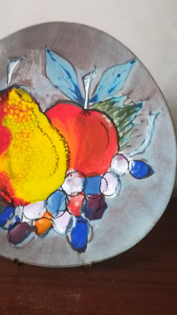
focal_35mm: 35
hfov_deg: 33.4
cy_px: 127
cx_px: 58
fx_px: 292
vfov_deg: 56.2
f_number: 2.2
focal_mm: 3.83
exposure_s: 1/20
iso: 400
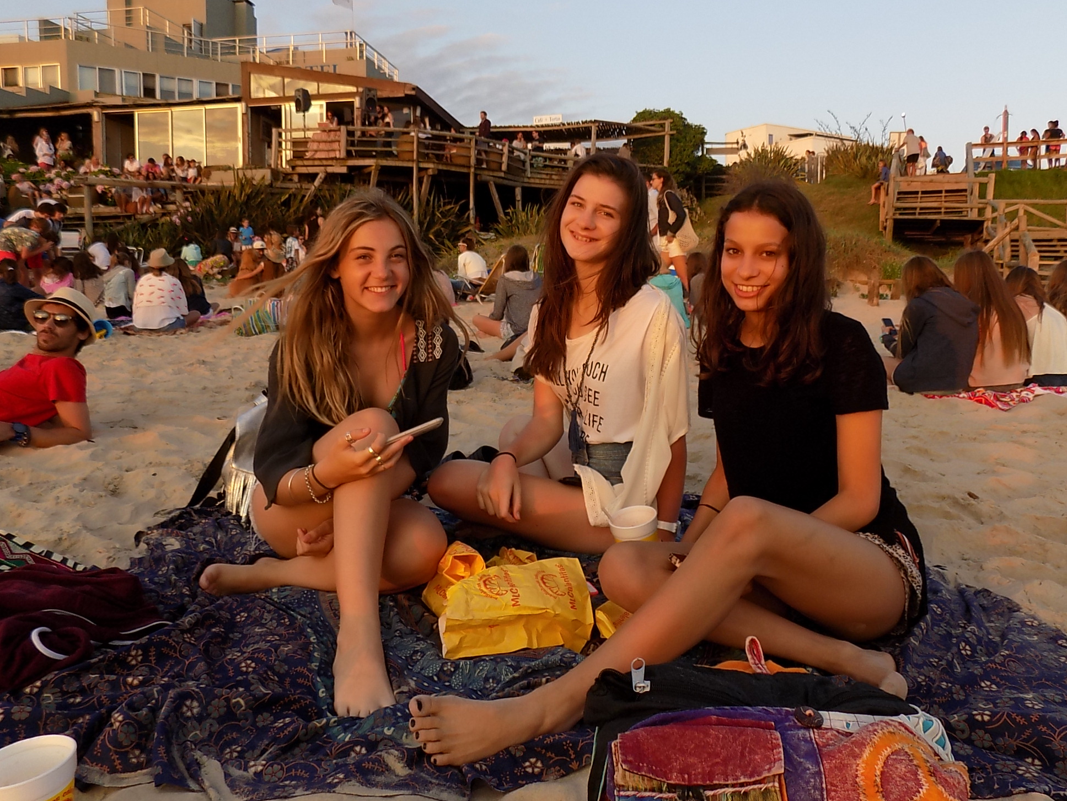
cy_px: 335
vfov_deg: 51.1
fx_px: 832
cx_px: 555
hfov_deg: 65.3
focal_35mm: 27
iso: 80
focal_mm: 4
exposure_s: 1/160
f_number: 3.1
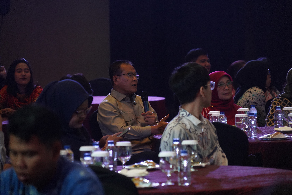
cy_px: 98
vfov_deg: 5.9
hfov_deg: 8.8
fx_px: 1890
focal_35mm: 233
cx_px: 146
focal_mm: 233
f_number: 6.3
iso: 6400
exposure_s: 1/125
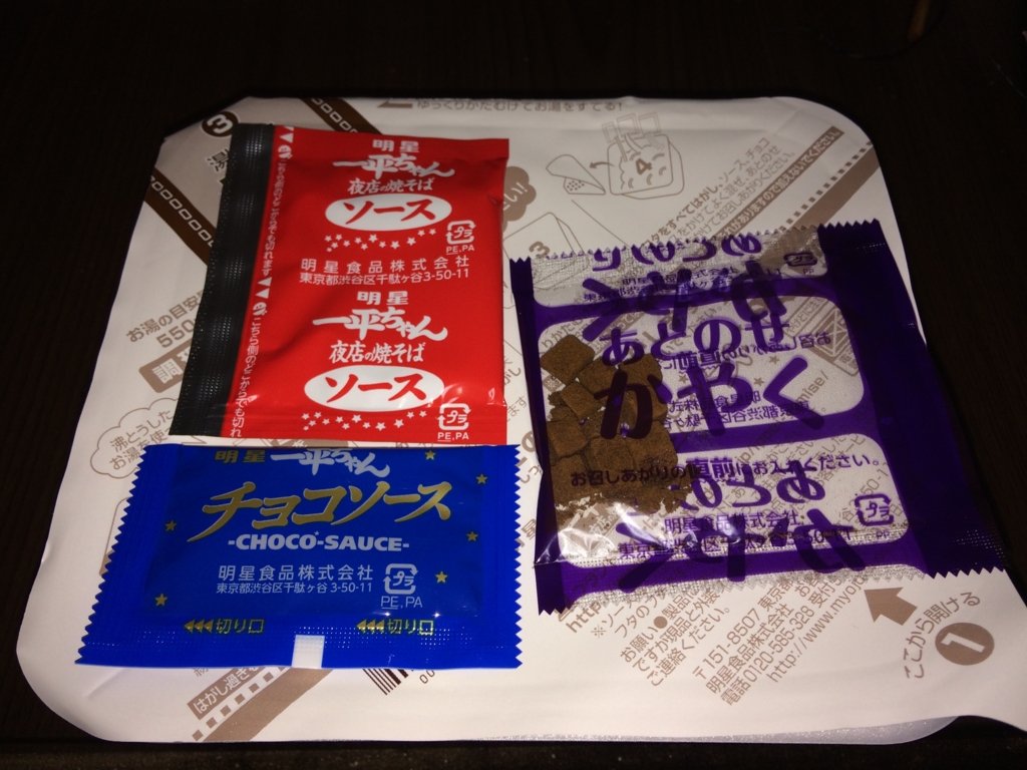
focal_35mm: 29
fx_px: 860
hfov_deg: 61.7
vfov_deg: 48.2
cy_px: 385
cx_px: 514
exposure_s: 1/174
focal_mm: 4.15
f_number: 2.2
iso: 32
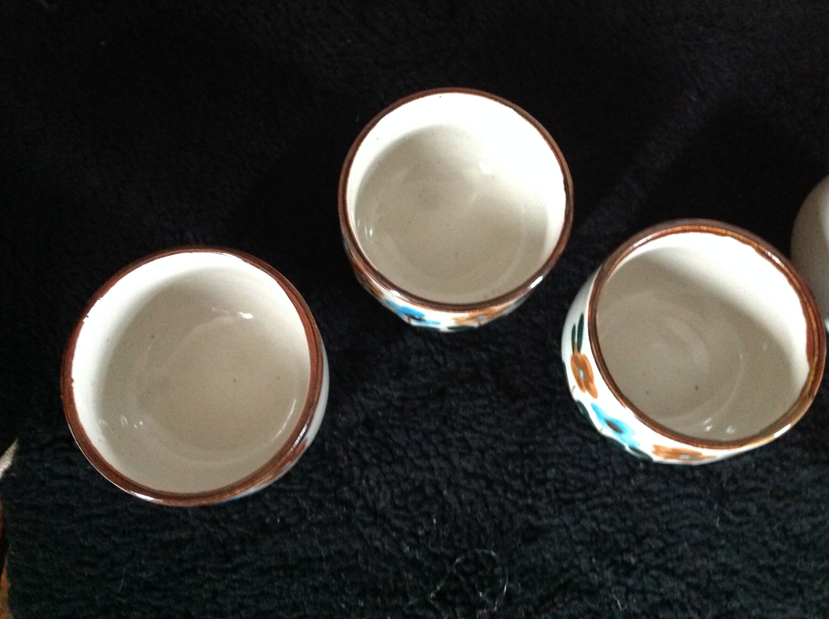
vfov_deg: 40.6
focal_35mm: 35
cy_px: 310
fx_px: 837
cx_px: 414
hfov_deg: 52.7
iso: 640
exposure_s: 1/15
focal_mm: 4.28
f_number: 2.4
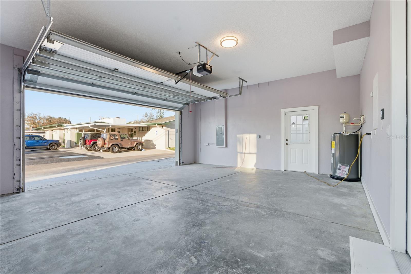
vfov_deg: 72.0
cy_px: 137
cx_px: 206
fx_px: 188
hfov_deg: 95.0
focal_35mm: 16
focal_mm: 16.5
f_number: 8
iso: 100
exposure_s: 1/80
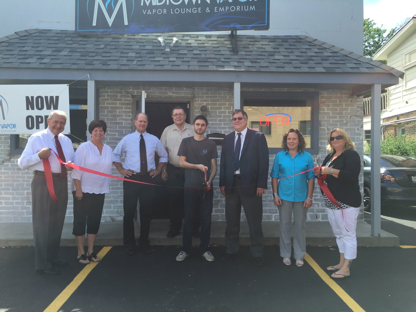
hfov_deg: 61.7
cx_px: 208
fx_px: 349
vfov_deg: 48.2
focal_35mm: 29
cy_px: 156
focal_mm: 4.15
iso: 32
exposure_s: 1/608
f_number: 2.2
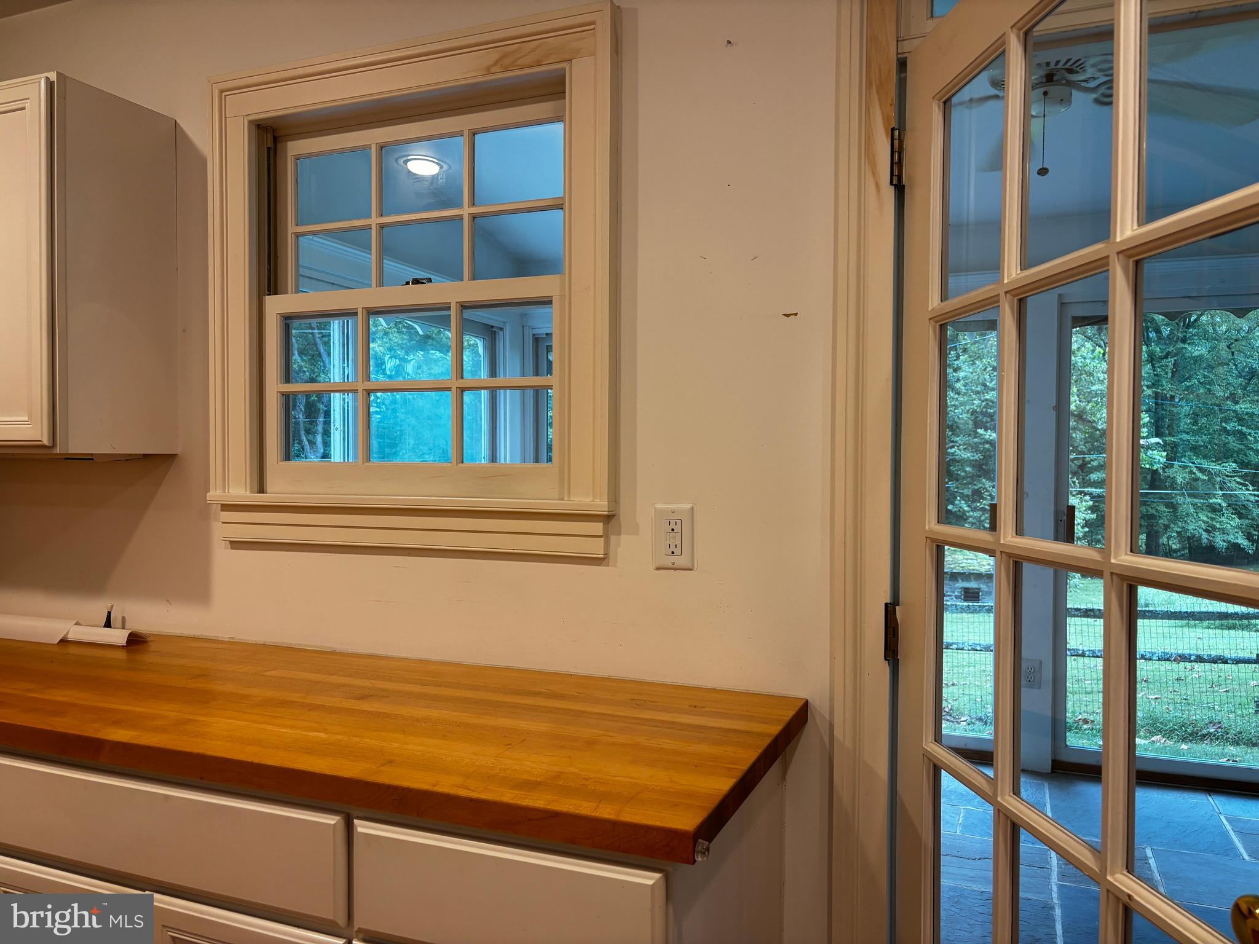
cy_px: 472
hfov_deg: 67.3
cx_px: 630
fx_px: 946
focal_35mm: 26
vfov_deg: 53.1
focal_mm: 5.96
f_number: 1.6
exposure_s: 1/120
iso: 80
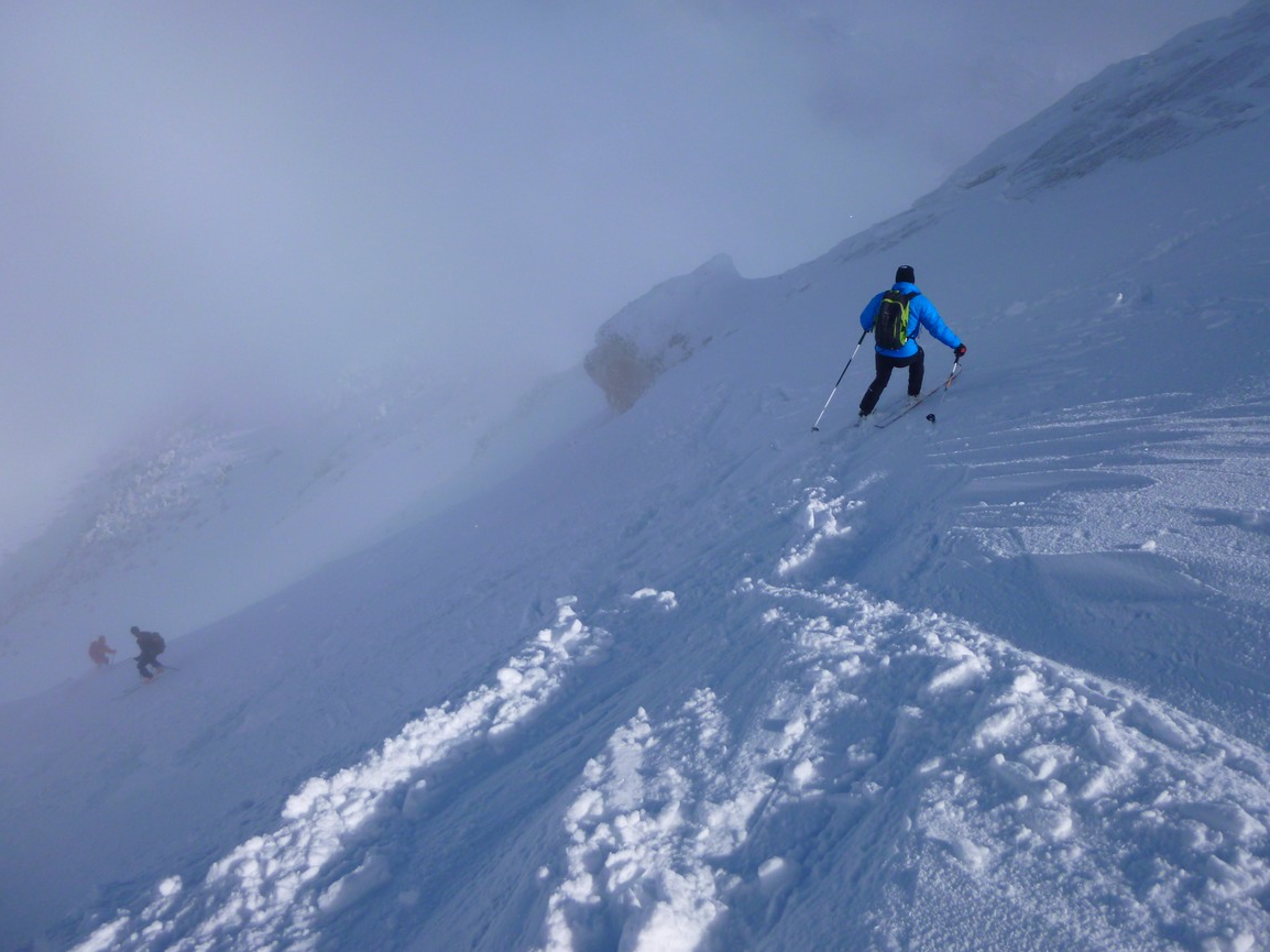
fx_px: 954
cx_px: 618
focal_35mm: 26
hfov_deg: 67.3
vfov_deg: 53.0
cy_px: 460
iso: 100
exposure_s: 1/320
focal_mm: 4.5
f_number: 9
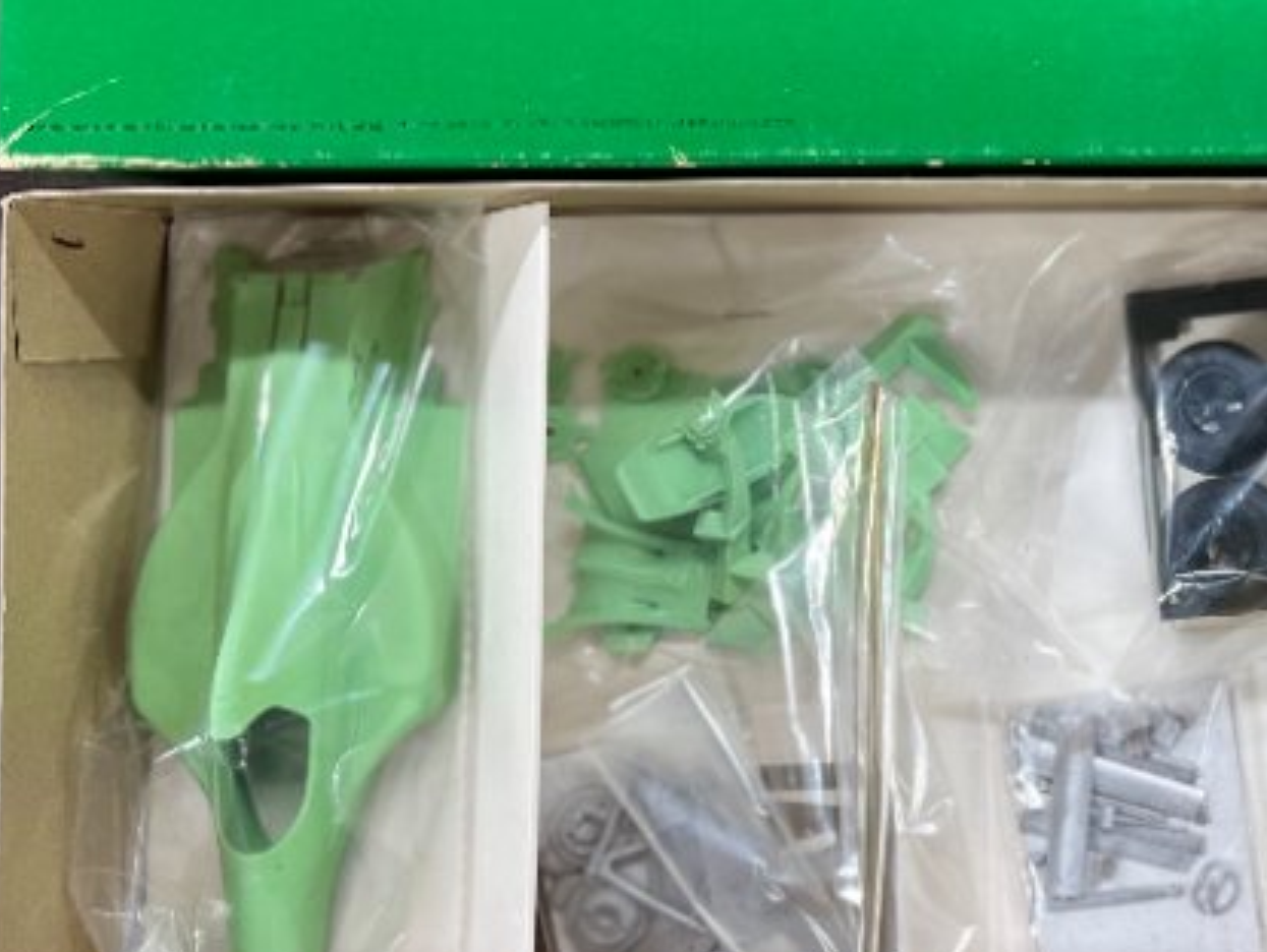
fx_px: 2271
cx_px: 1368
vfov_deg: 23.3
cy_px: 178
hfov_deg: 28.5
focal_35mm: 62
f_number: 1.6
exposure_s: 1/60
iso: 125
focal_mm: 5.1
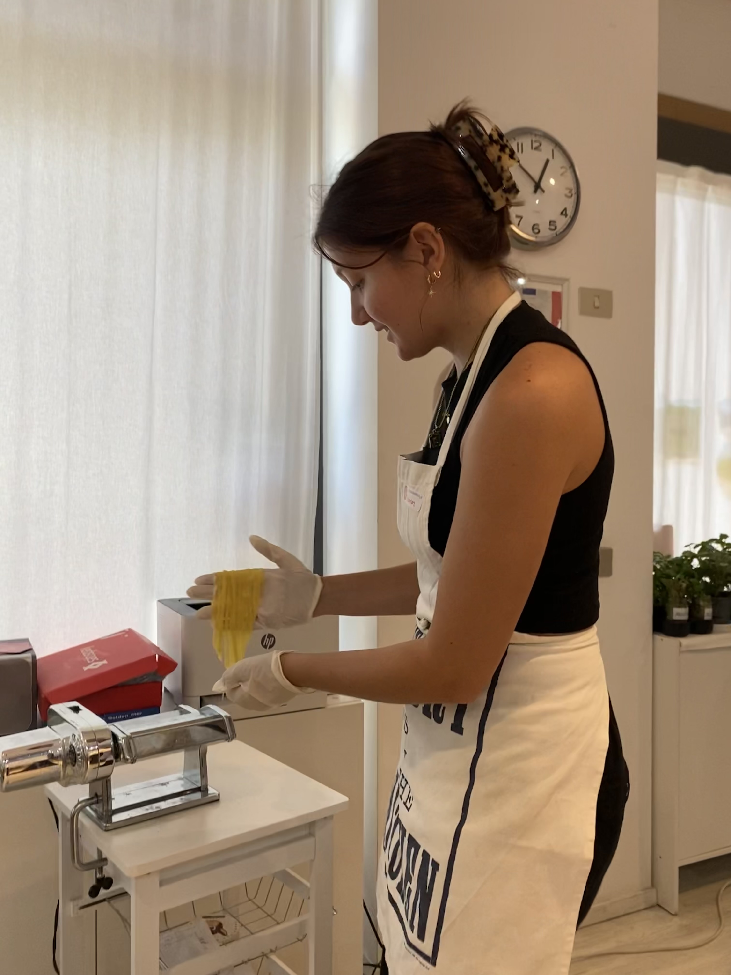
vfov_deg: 67.3
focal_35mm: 26
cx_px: 366
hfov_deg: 53.1
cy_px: 488
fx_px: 732
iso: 64
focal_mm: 4.25
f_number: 1.8
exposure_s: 1/100
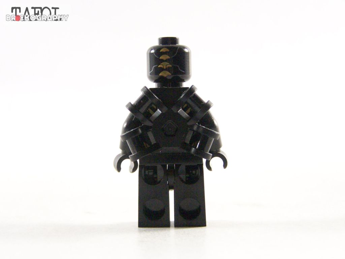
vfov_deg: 18.0
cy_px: 130
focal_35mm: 82
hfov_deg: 23.8
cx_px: 172
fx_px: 817
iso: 400
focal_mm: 13.7
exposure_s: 1/60
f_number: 3.2
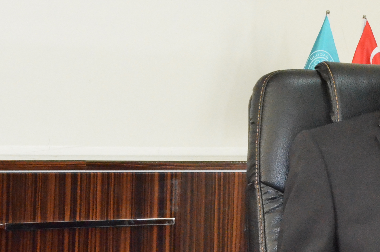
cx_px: 476
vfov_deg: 10.2
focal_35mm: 134
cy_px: 179
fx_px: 1411
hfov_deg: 14.7
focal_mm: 34
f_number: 8
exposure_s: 1/125
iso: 6400
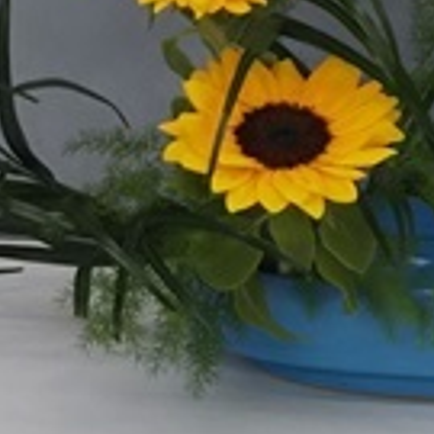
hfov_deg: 17.7
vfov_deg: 15.9
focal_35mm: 98
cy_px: -267
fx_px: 1390
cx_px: 256
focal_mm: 4
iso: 40
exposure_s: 1/40
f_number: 2.2
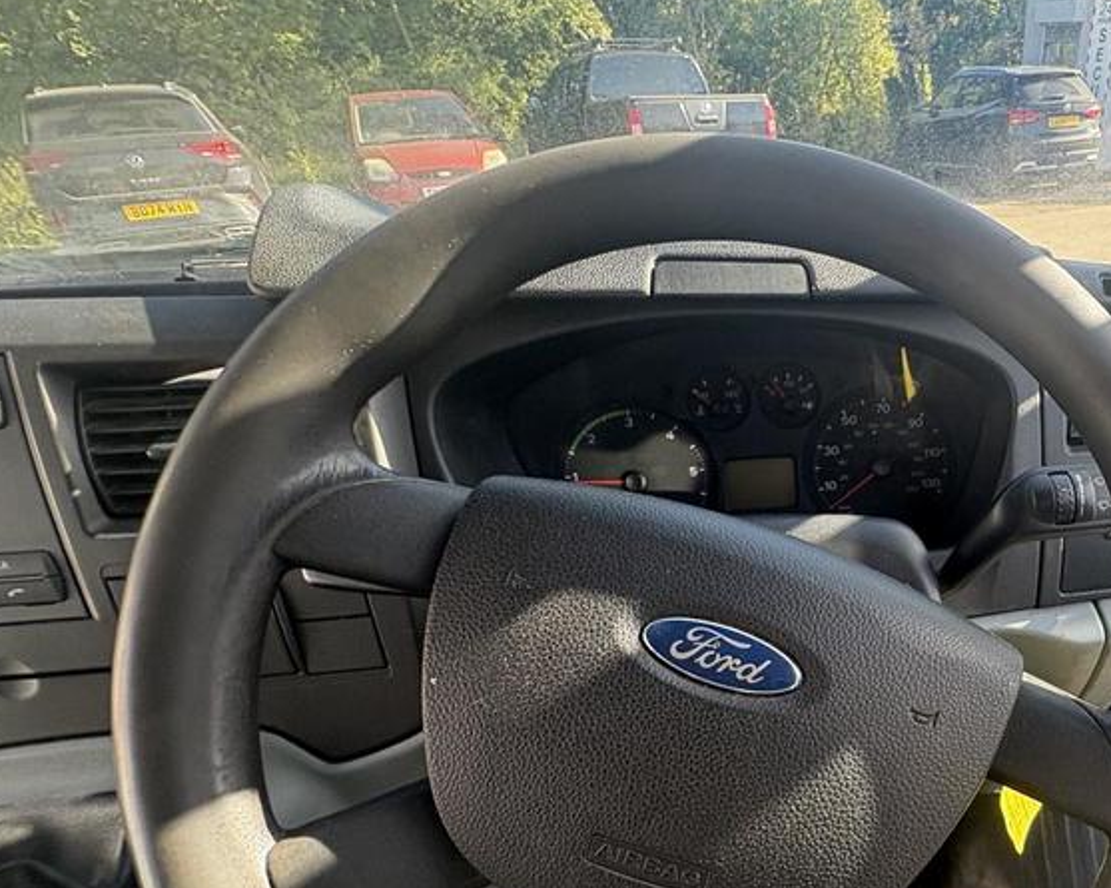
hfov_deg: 68.3
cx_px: 880
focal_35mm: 22
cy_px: 621
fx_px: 723
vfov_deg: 60.9
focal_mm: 2.22
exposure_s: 1/140
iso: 125
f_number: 2.2
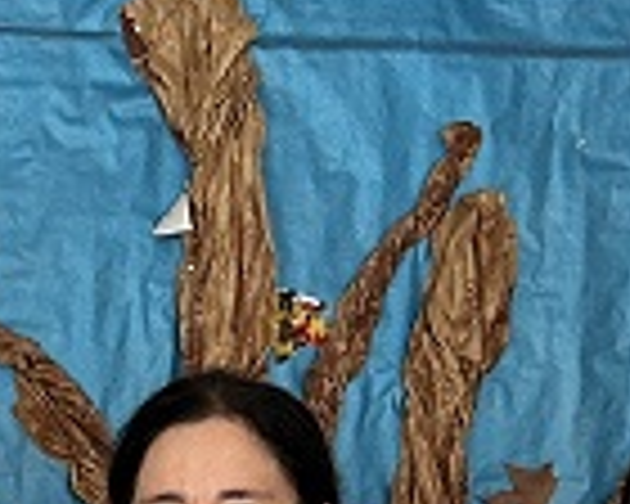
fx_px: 3468
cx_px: -194
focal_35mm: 186
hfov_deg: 10.2
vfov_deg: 8.1
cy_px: 770
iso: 125
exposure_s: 1/69
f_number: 1.5
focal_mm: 5.7
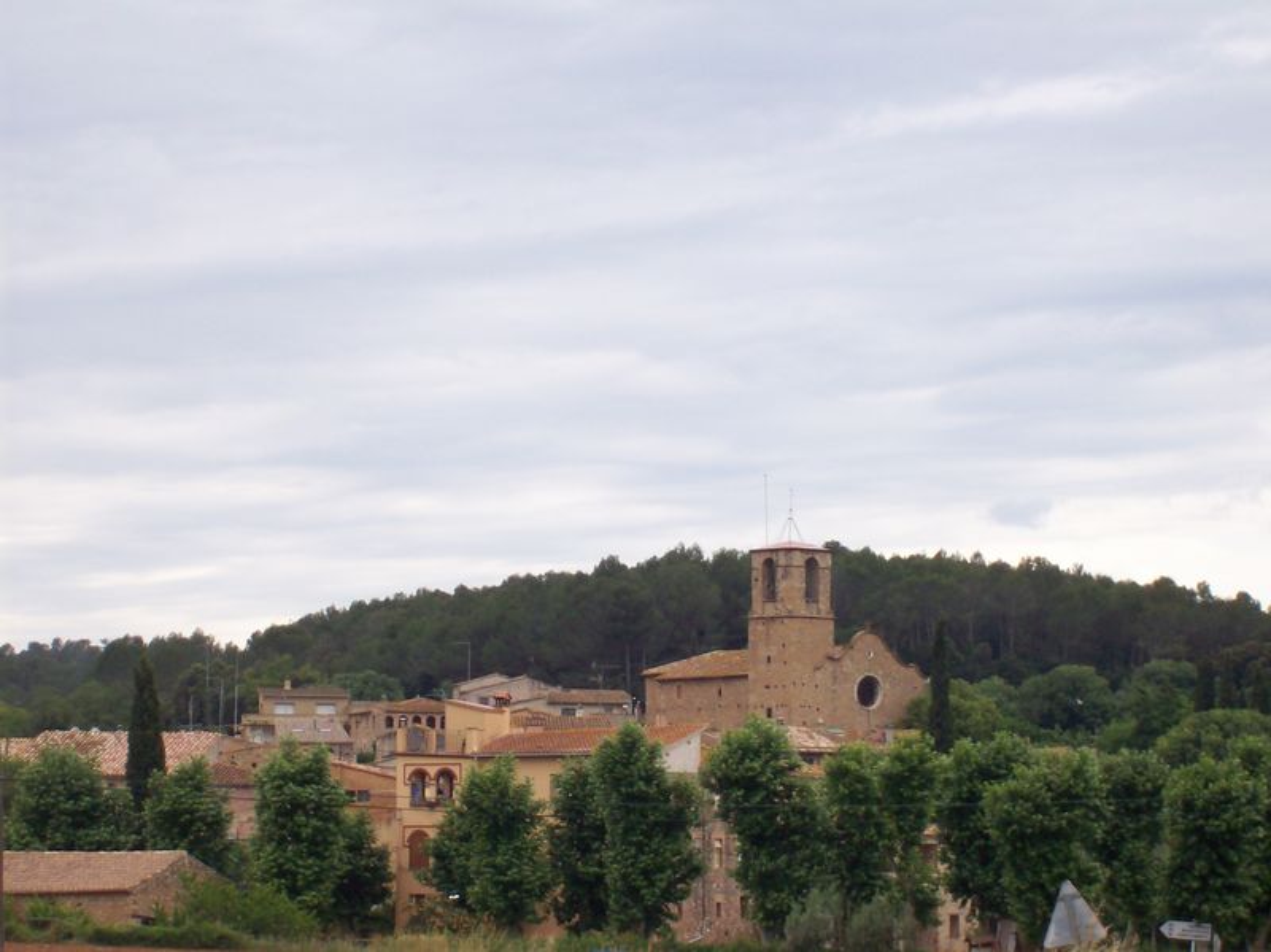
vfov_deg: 13.7
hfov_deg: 18.2
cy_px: 476
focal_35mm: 108
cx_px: 636
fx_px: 3963
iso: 80
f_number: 4.8
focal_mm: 18
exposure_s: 1/260
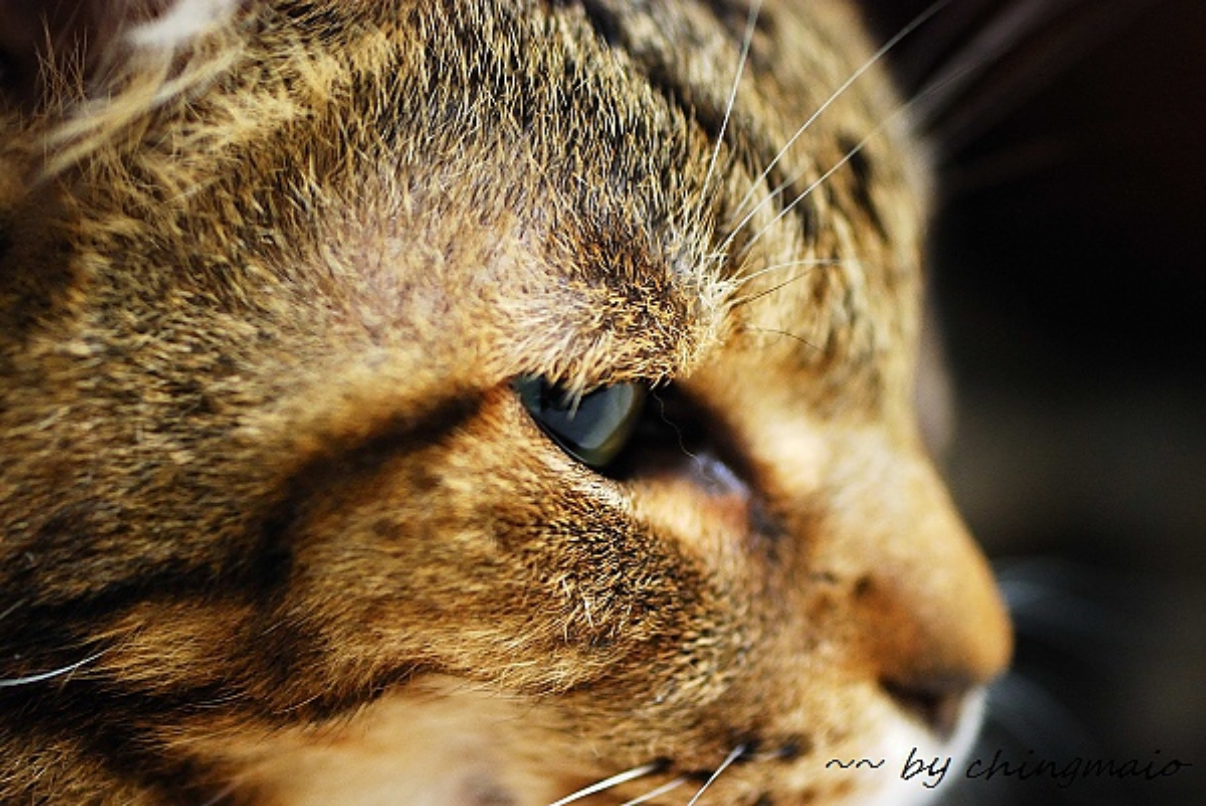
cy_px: 403
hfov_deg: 13.0
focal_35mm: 158
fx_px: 5280
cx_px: 603
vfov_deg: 8.7
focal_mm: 105
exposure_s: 1/13
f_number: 3.3
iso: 800
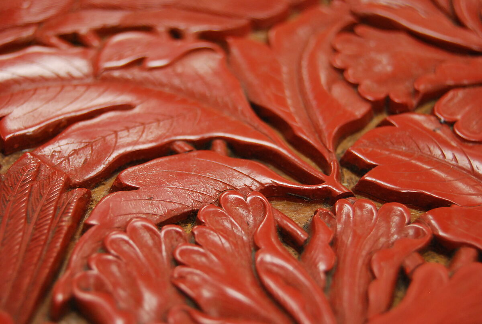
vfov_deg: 16.6
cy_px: 162
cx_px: 241
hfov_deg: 24.6
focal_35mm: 82
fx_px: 1107
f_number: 5.6
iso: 1000
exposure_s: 1/30
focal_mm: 55
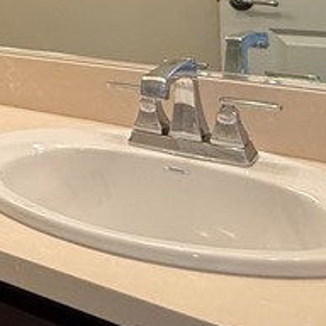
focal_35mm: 66
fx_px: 703
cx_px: -219
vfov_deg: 23.6
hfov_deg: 20.5
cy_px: -75
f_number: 2.2
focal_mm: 2.22
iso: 320
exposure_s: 1/120
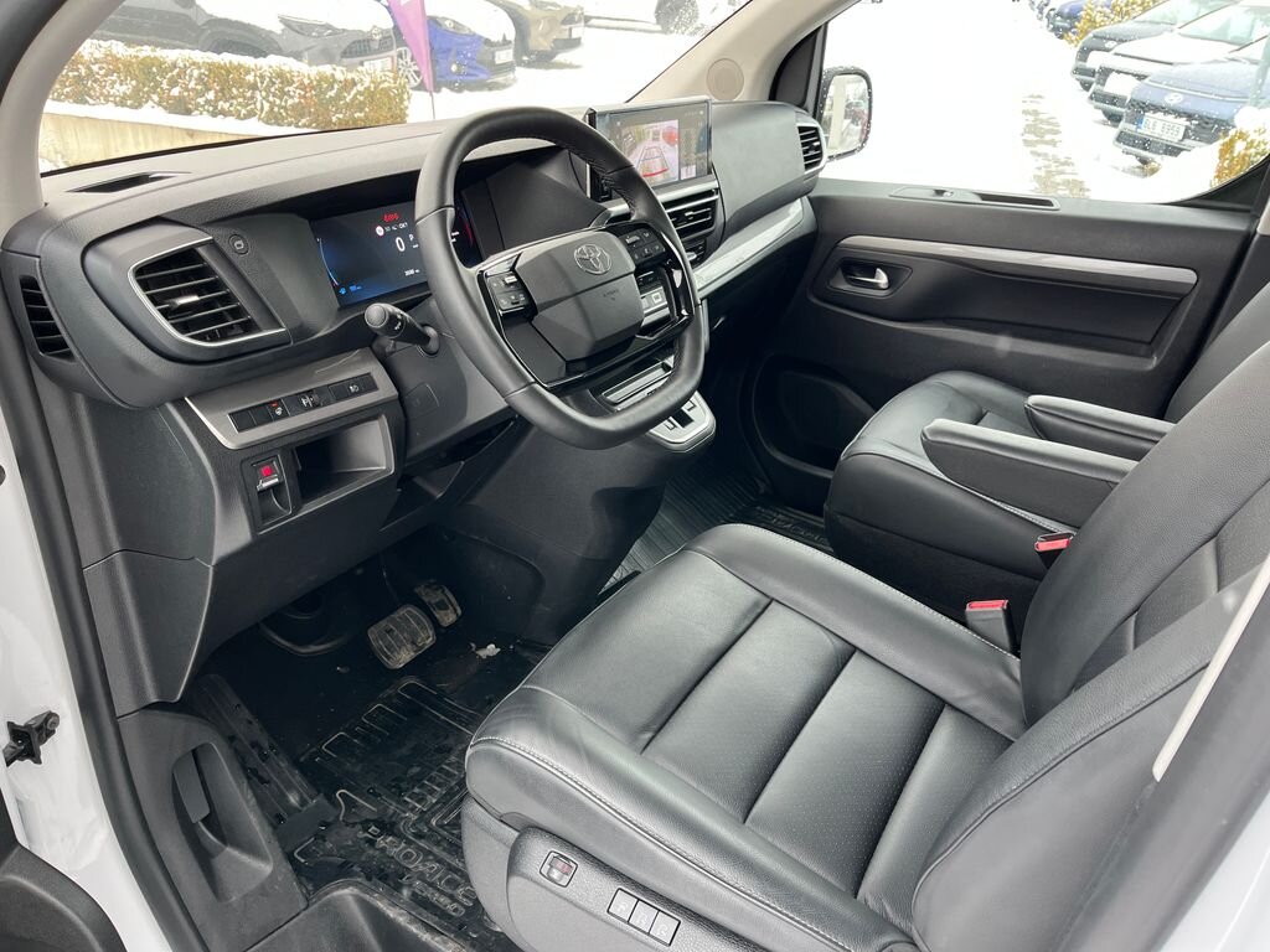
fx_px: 954
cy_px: 476
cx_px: 635
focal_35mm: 26
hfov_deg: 67.3
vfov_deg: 53.1
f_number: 1.6
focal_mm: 5.1
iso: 100
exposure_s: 1/121
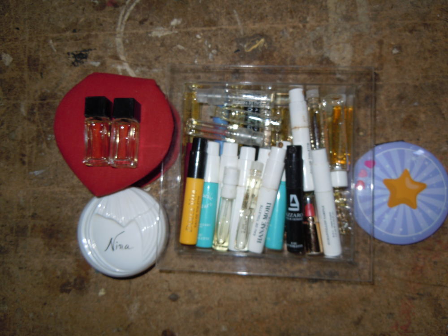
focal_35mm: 30
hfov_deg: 60.0
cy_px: 168
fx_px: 388
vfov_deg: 46.8
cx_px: 224
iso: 100
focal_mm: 5.4
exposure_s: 1/30
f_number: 3.5
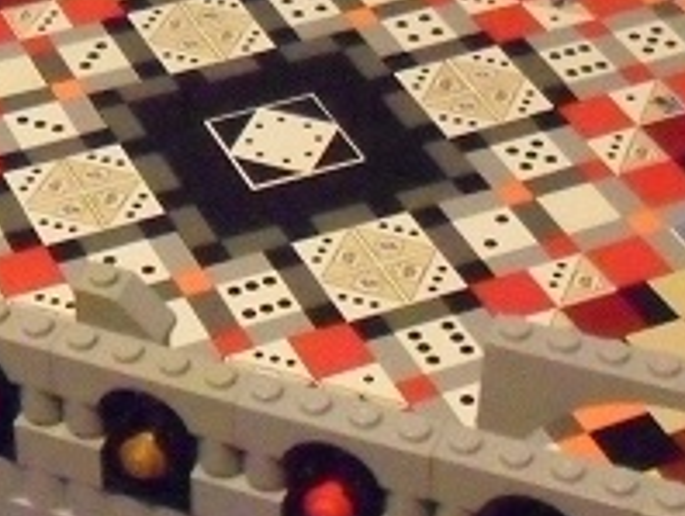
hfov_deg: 17.9
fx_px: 2160
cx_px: 201
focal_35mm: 109
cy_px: 294
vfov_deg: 13.6
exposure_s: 1/20
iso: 800
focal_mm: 4.9
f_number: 3.5
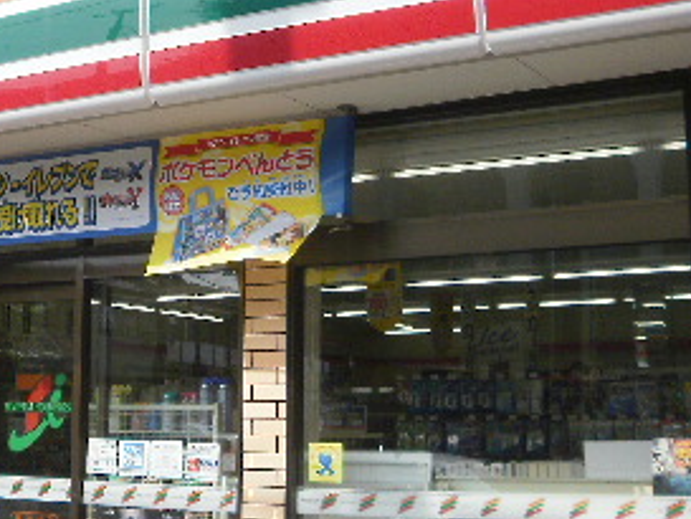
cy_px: 261
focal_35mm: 61
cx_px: 246
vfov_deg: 24.0
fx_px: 1218
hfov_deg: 31.5
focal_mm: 4.65
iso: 100
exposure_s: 1/125
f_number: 7.8
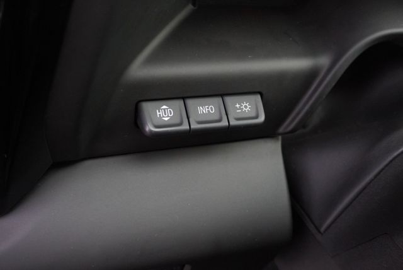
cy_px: 135
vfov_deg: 40.0
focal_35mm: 33
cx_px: 202
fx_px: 370
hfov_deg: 57.2
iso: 2500
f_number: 4
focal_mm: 22
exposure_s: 1/800
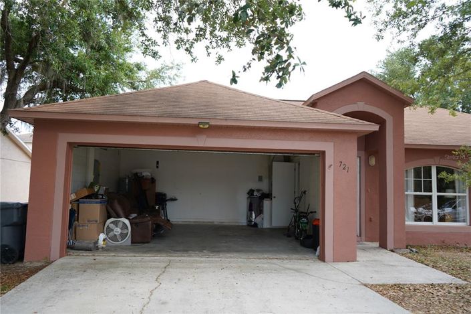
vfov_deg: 46.3
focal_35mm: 28
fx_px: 366
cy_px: 157
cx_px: 236
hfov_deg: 65.5
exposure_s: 1/80
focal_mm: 28
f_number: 4.5
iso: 100
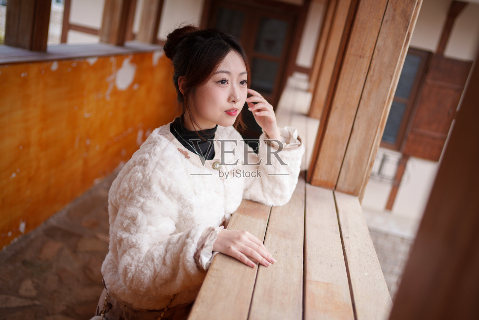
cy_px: 160
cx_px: 240
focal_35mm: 35
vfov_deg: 37.9
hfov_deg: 54.4
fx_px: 466
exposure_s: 1/500
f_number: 1.8
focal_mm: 35
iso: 100
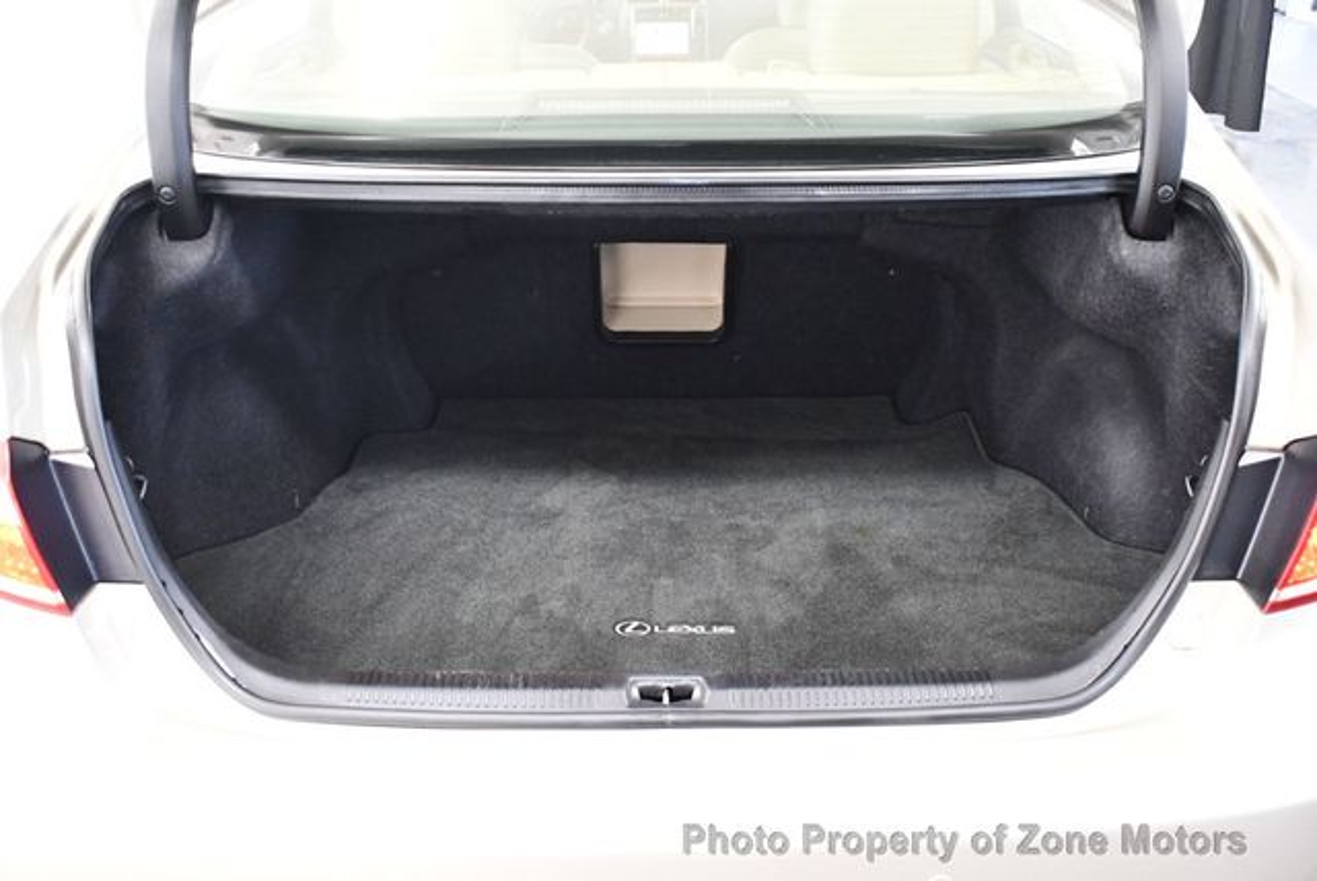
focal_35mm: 36
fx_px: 1318
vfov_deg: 36.9
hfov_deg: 53.1
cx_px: 658
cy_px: 440
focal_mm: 18
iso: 3600
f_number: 3.5
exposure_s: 1/60
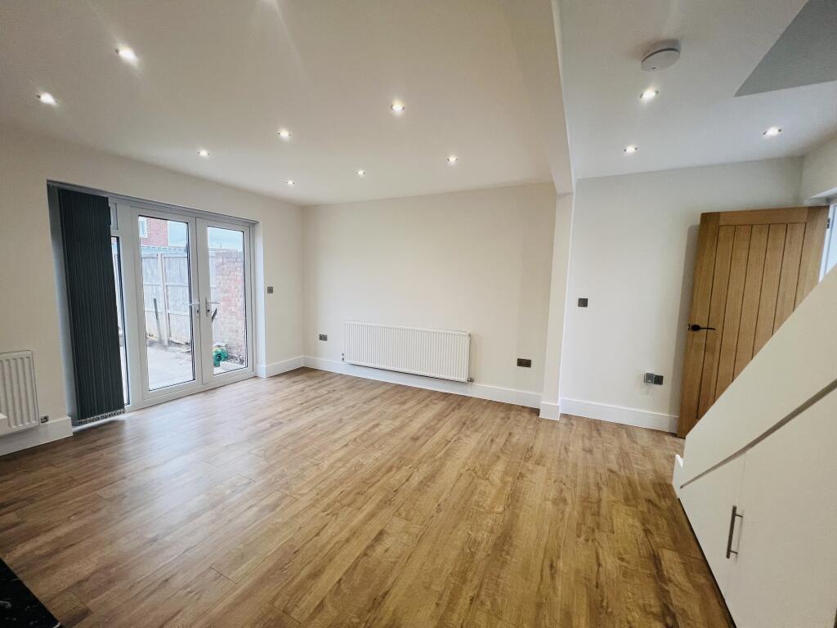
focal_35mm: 13
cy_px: 314
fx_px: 314
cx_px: 418
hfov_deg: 106.2
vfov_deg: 89.9
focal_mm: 1.57
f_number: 1.8
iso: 125
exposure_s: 1/100
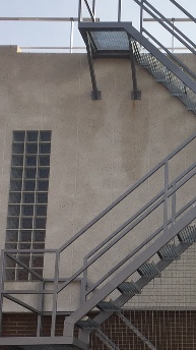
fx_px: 694
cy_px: 260
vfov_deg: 27.9
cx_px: 258
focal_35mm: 75
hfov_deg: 15.3
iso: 32
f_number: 2.2
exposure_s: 1/1647
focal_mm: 4.15
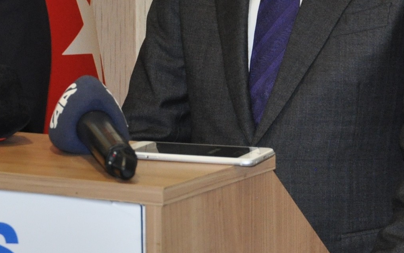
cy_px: 17
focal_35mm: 169
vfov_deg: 7.8
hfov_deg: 12.4
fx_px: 1857
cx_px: 196
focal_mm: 35
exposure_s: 1/60
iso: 800
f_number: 4.5
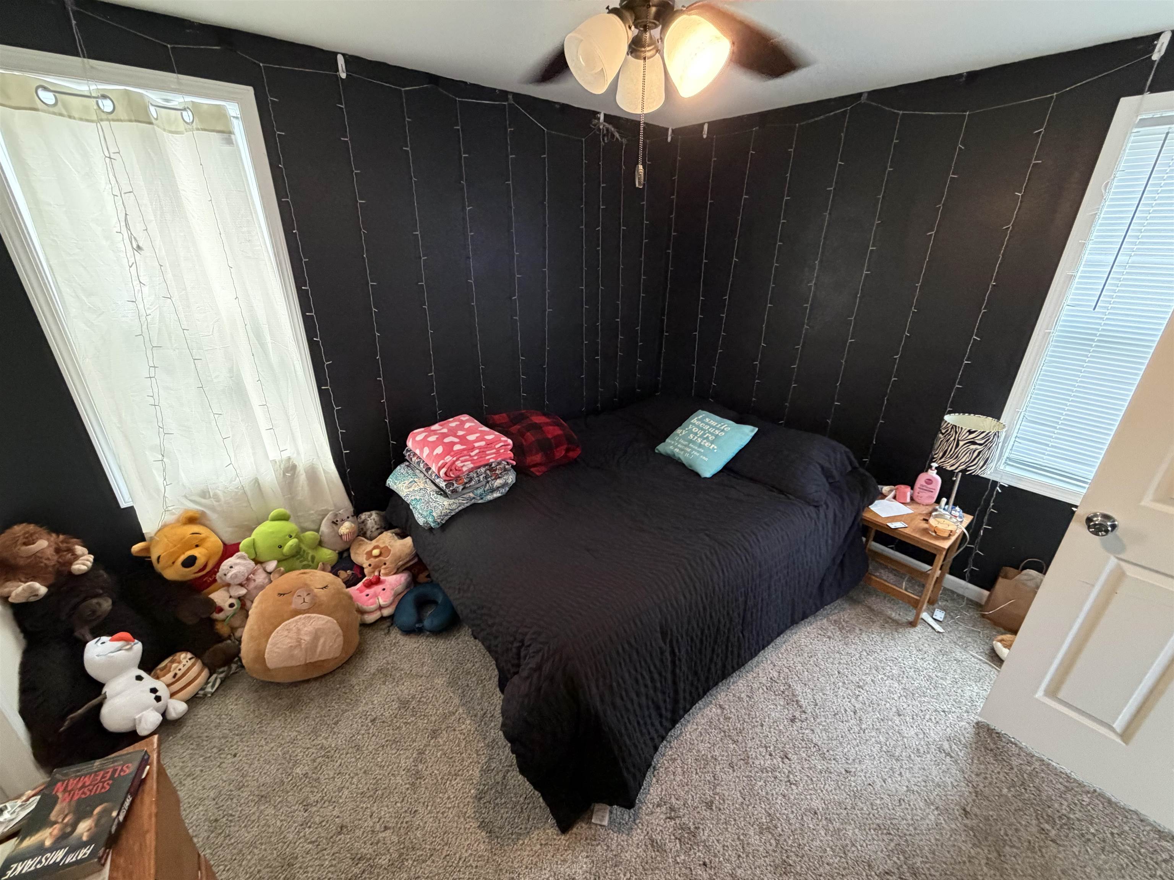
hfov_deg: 102.1
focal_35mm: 14
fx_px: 475
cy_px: 440
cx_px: 587
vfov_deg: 85.7
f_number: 2.2
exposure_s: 1/60
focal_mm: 2.22
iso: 500
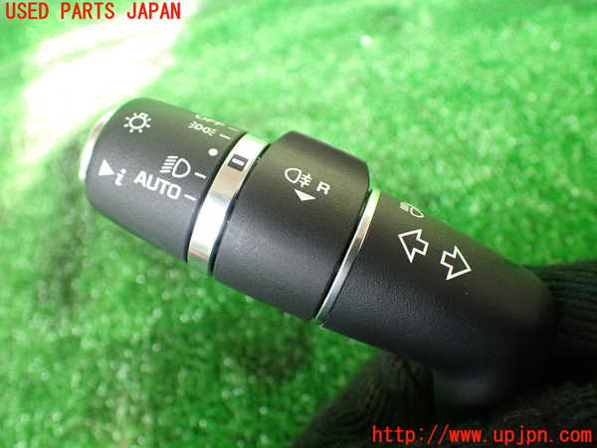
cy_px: 224
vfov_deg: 46.8
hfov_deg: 60.0
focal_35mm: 30
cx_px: 298
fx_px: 517
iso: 250
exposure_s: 1/125
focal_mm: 5.4
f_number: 2.3
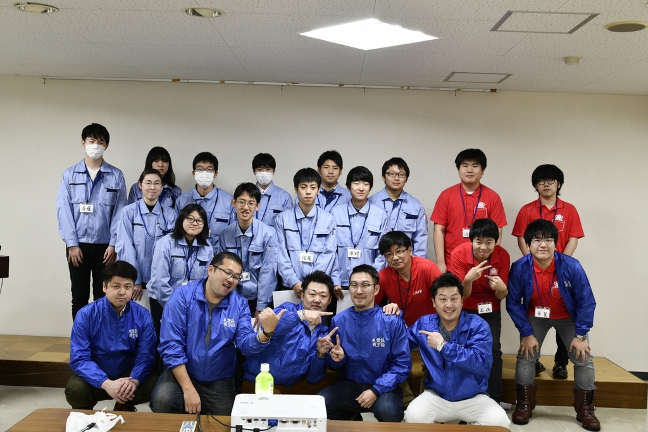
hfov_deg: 50.7
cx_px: 324
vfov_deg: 35.1
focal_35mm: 38
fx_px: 684
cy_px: 216
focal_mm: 38
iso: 720
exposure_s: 1/40
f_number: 8
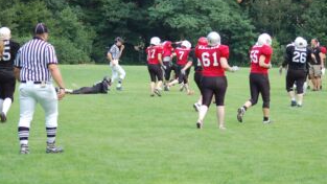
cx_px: 181
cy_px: 60
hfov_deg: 11.0
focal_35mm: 195
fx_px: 1691
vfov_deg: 6.2
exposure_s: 1/640
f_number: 4
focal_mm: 86
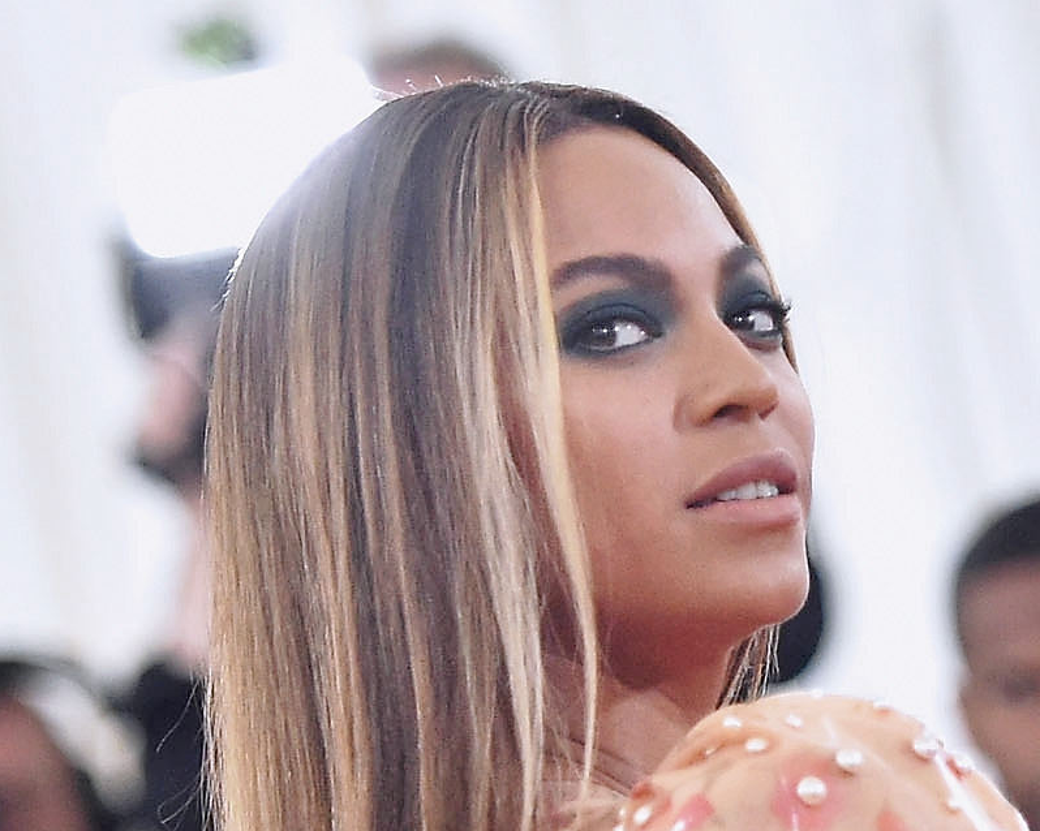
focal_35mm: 395
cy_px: 1164
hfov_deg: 4.9
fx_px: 12155
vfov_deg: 3.9
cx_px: 1056
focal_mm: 112
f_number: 3.2
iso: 3200
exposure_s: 1/1250
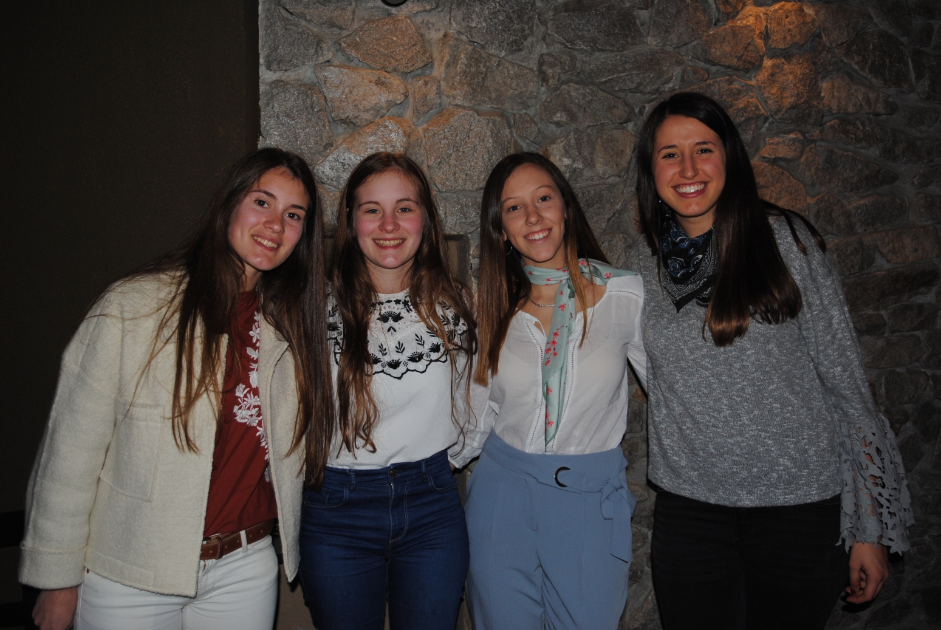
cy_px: 315
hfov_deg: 53.1
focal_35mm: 36
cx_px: 470
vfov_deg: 37.0
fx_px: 942
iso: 200
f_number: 4
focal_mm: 24
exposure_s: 1/60
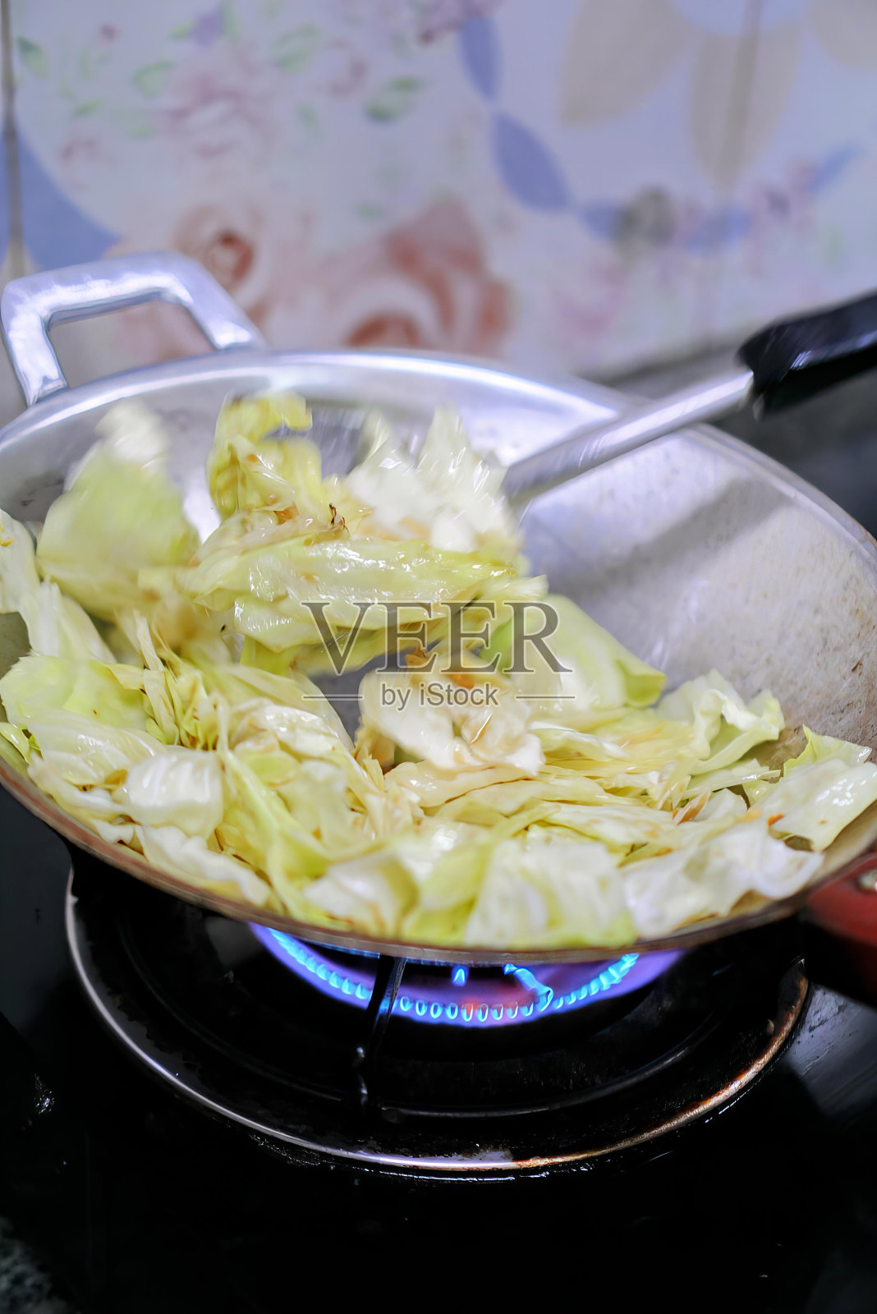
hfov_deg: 25.8
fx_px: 1917
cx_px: 438
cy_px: 657
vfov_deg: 37.8
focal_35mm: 52
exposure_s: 1/60
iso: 400
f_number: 1.8
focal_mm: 35
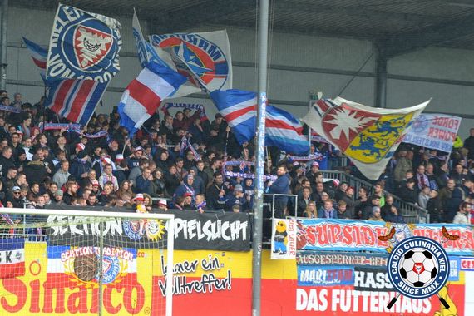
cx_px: 237
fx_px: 2666
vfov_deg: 6.8
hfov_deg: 10.2
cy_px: 158
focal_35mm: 202
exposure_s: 1/1000
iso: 640
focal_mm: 135
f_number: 4
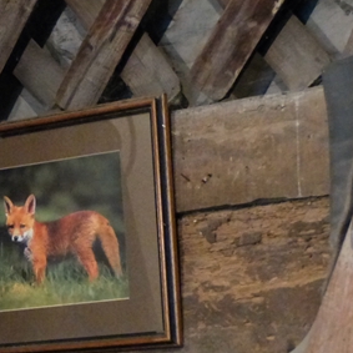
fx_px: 2054
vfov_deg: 9.8
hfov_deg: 9.7
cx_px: -37
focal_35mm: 178
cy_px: 208
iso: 1250
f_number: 2.8
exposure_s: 1/15
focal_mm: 16
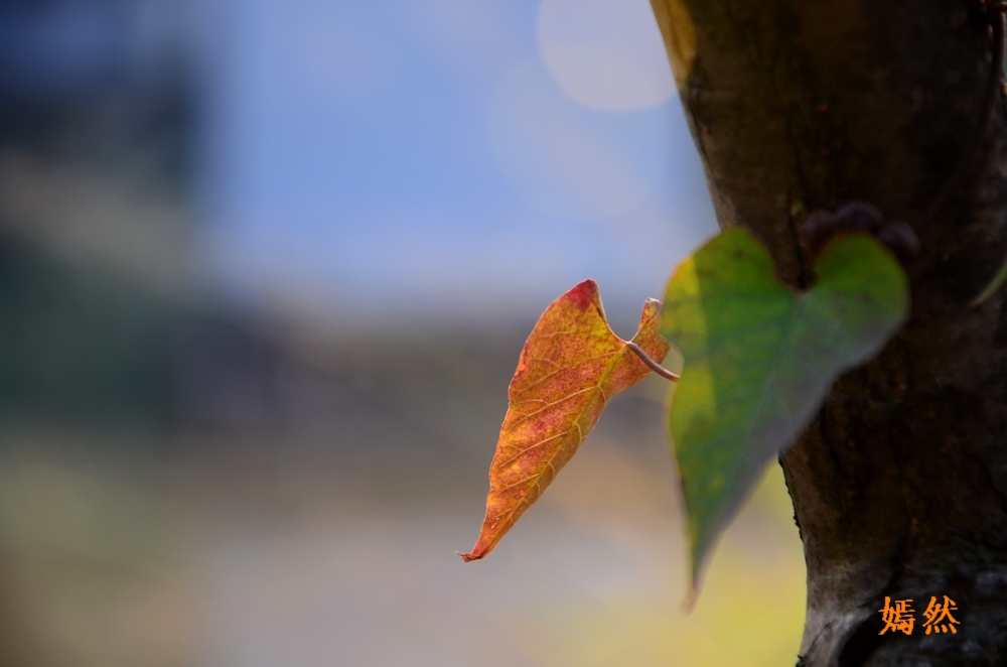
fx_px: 4396
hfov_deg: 13.1
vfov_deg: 8.7
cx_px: 504
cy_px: 334
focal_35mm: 158
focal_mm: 105
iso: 200
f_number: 5.6
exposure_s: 1/100
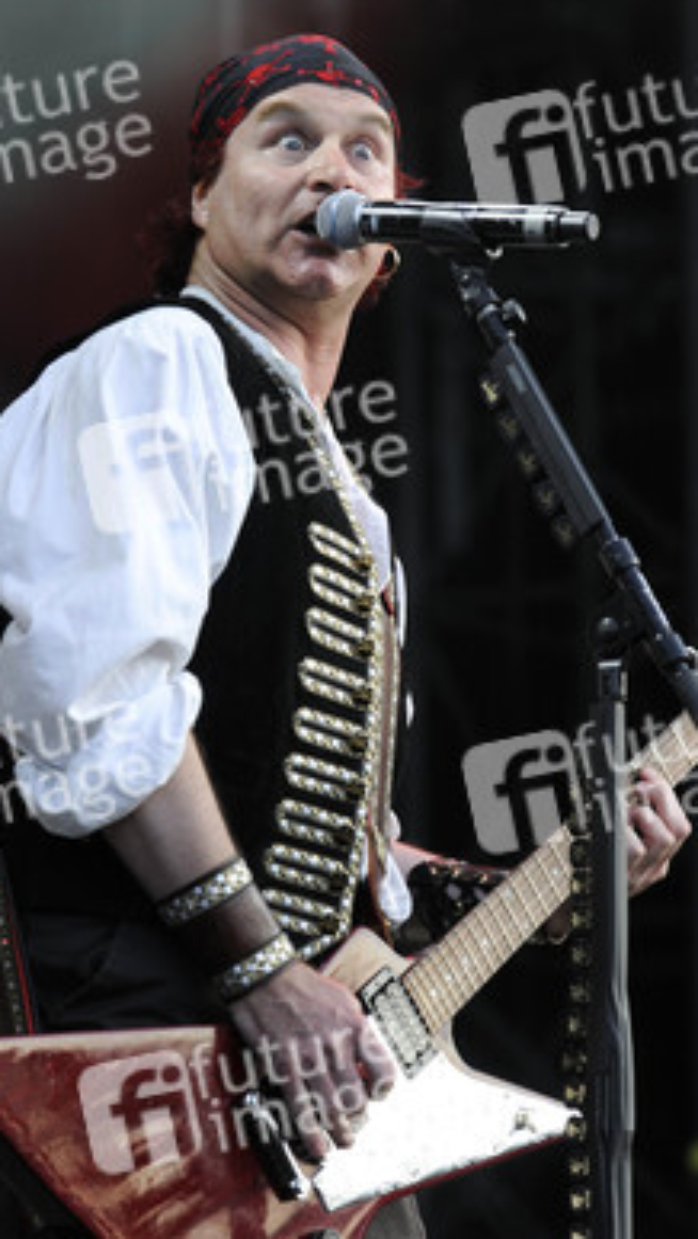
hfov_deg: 4.5
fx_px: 8793
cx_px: 336
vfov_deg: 8.1
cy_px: 618
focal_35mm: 268
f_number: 5
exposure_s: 1/250
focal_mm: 165
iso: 400
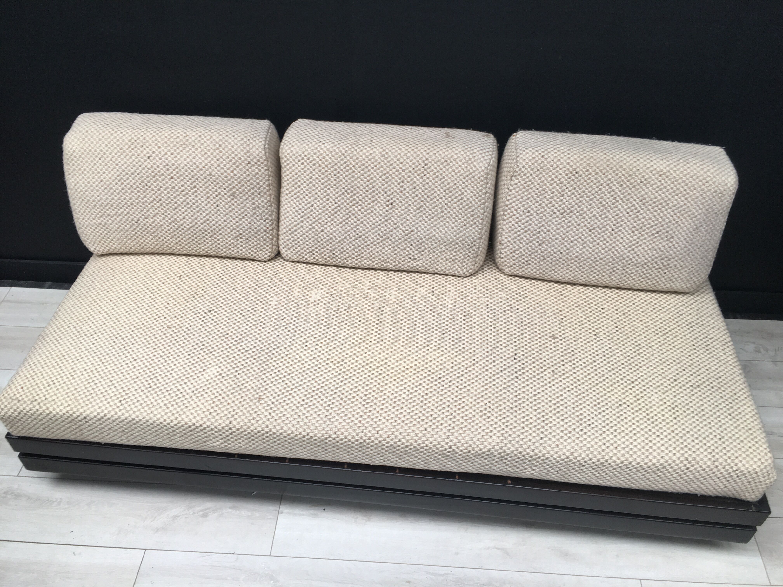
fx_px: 656
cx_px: 392
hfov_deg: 61.7
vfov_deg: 48.2
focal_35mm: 29
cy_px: 294
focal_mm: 4.15
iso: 25
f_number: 2.2
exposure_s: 1/50
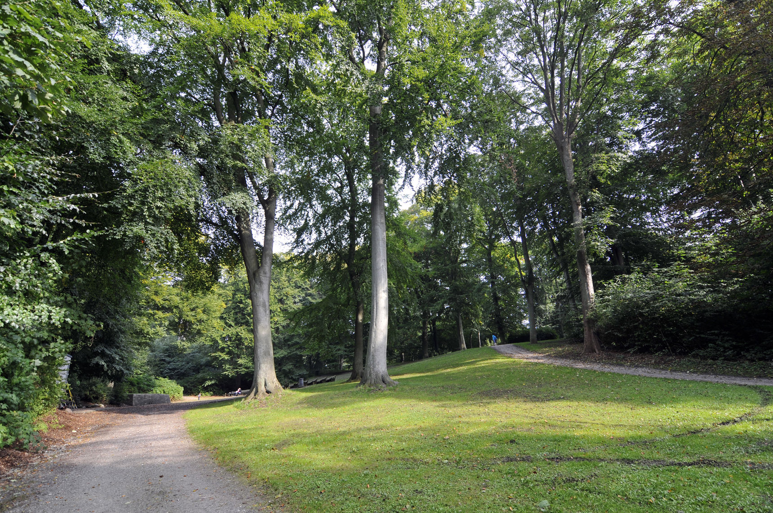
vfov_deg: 71.9
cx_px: 386
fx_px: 354
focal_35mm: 16
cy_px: 256
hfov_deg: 95.1
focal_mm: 11
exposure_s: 1/80
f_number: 5
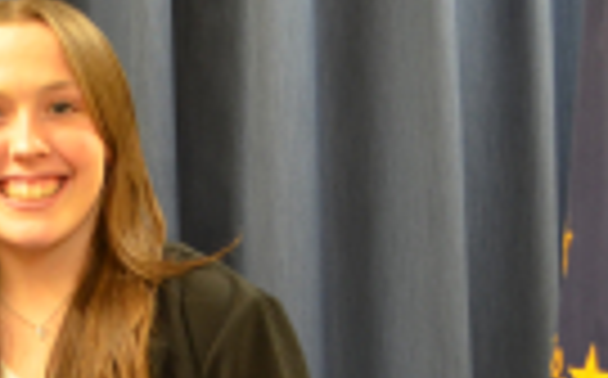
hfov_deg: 13.6
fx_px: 2482
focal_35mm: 150
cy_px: 423
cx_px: -126
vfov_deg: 8.6
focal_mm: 26
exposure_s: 1/15
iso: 640
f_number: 4.2
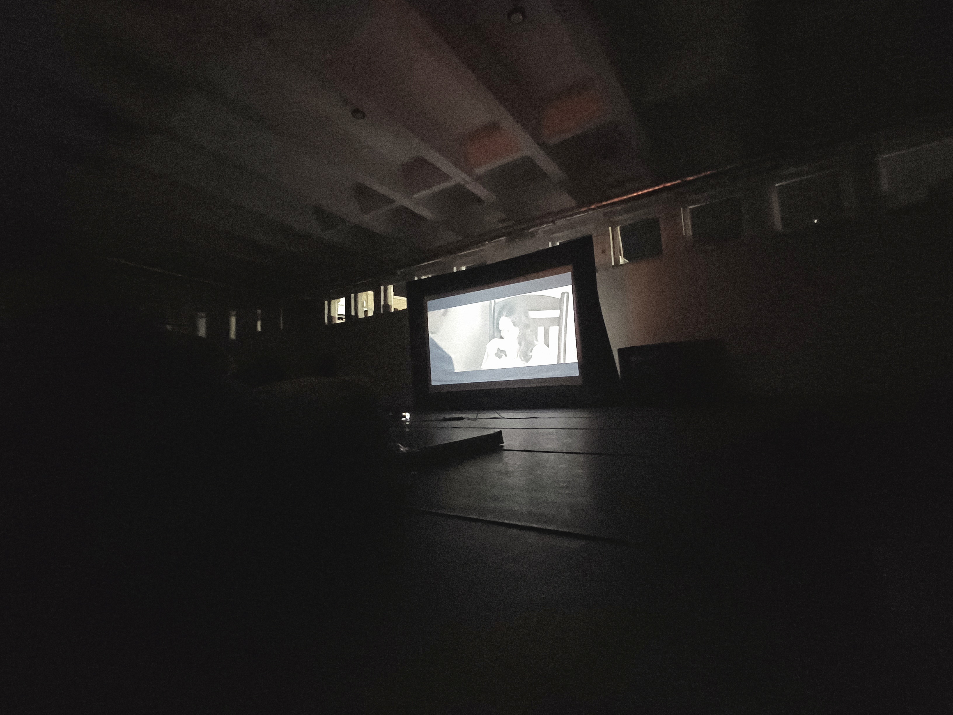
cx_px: 476
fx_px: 440
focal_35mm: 16
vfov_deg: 78.1
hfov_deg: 94.5
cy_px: 358
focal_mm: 1.64
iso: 1600
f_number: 2.2
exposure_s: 1/7.15
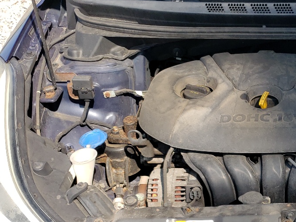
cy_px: 182
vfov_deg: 23.3
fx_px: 530
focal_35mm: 62
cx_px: 322
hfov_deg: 28.5
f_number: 1.5
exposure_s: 1/1429
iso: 50
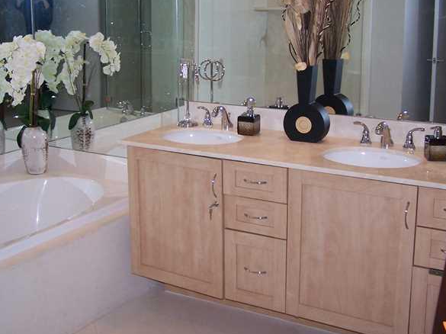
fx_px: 670
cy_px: 127
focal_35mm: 52
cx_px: 207
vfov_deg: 27.9
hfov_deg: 36.8
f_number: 2.8
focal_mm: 6.3
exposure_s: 1/60
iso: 140
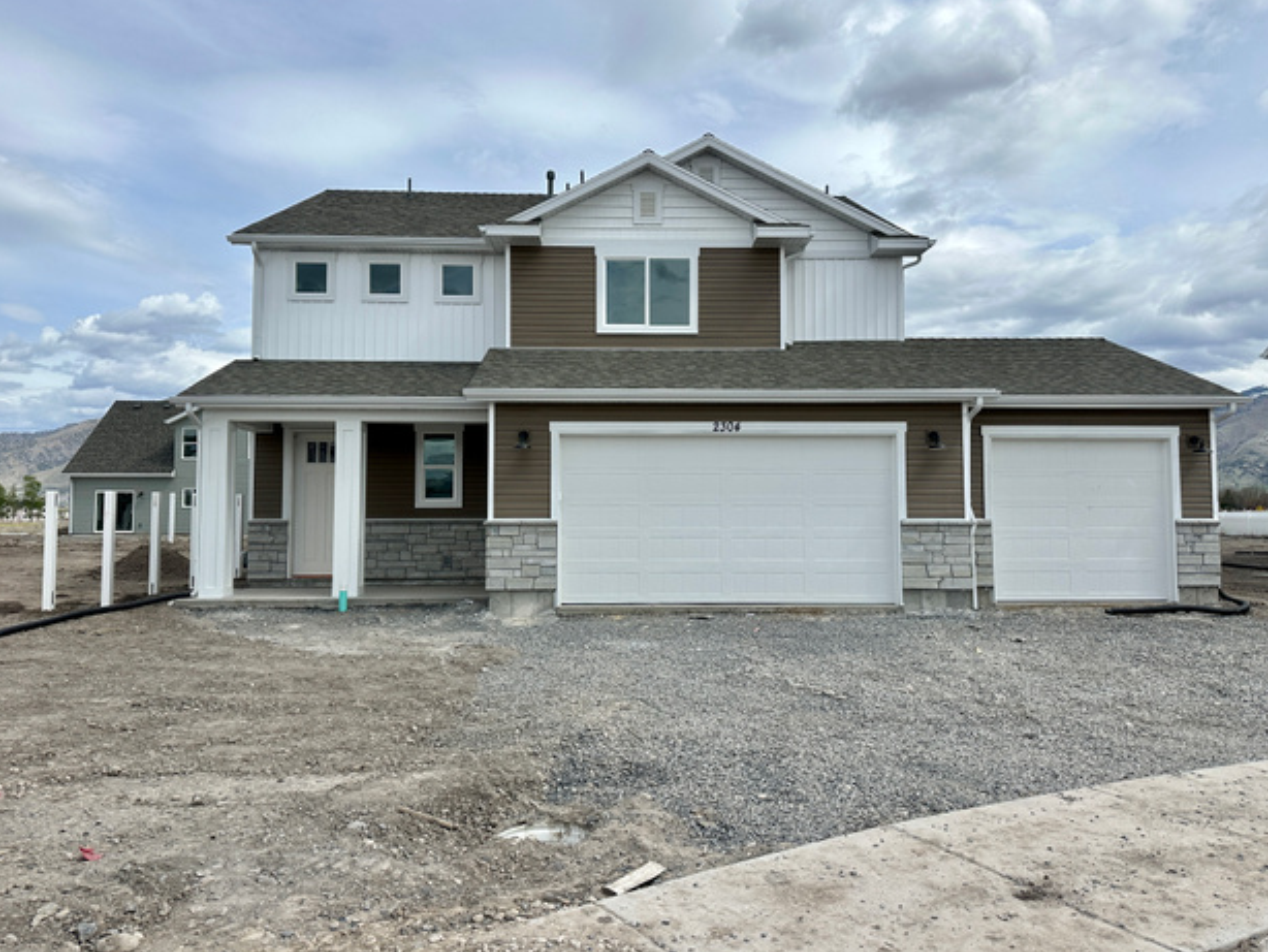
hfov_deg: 69.4
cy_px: 469
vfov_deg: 54.9
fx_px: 916
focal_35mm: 25
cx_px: 632
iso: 80
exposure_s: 1/6623
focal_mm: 6.86
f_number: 1.78
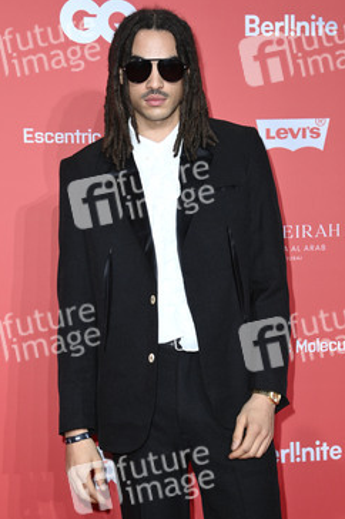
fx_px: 1109
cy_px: 267
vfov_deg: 26.3
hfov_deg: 17.7
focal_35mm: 77
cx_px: 182
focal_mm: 70
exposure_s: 1/250
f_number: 5.6
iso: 1000
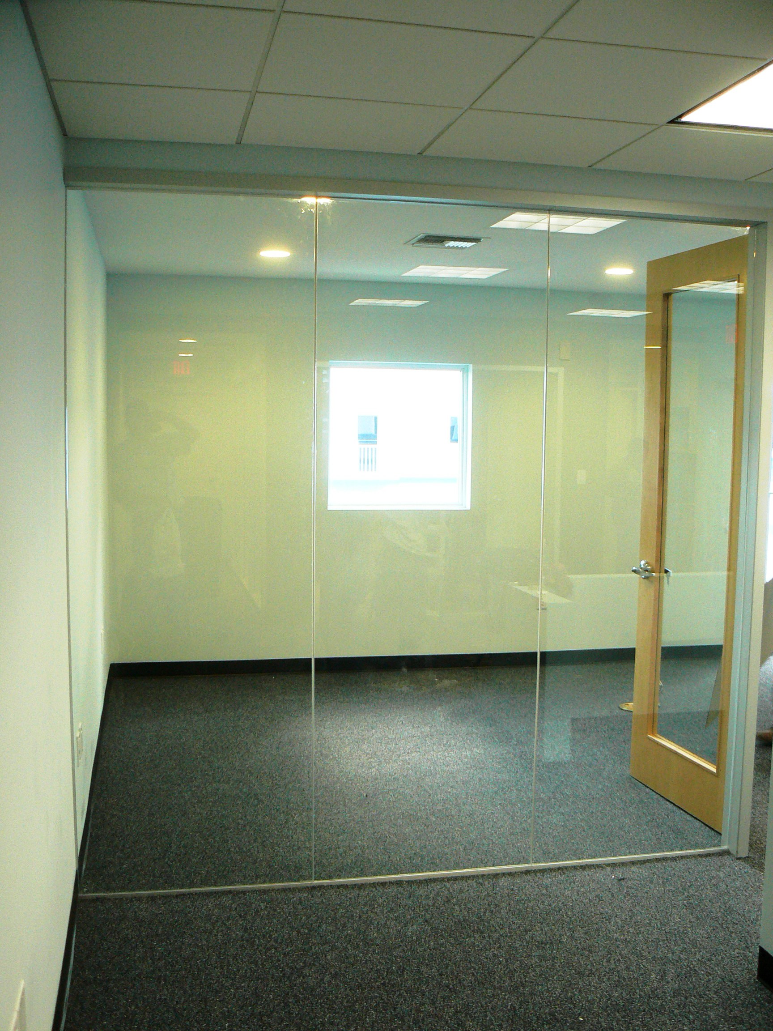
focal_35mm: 36
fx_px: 1072
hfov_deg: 39.7
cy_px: 516
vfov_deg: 51.4
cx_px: 386
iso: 200
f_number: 2.8
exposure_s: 1/25
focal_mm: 6
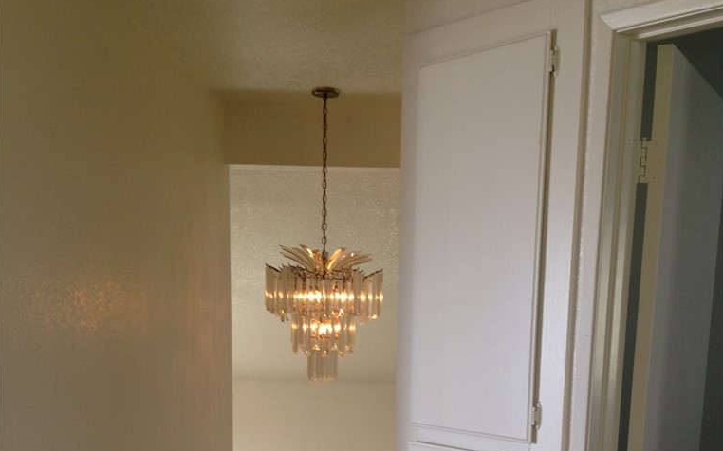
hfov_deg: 42.7
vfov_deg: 25.9
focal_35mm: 47
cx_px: 361
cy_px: 457
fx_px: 926
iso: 50
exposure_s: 1/24
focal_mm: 4.12
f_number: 2.4
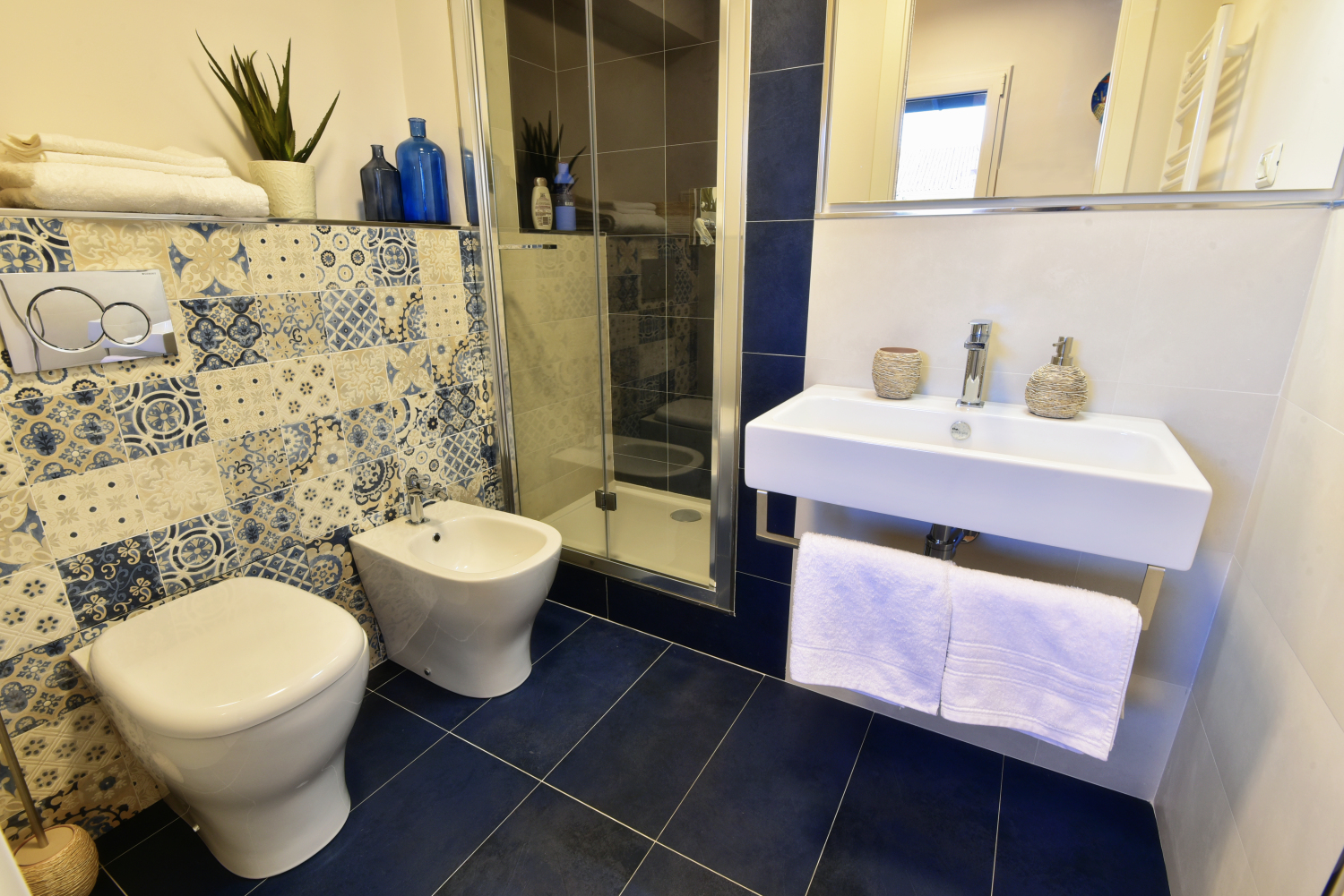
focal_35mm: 16
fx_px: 597
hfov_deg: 96.7
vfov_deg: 73.8
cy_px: 448
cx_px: 672
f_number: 11
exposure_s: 1/1.6
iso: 100
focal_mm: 16
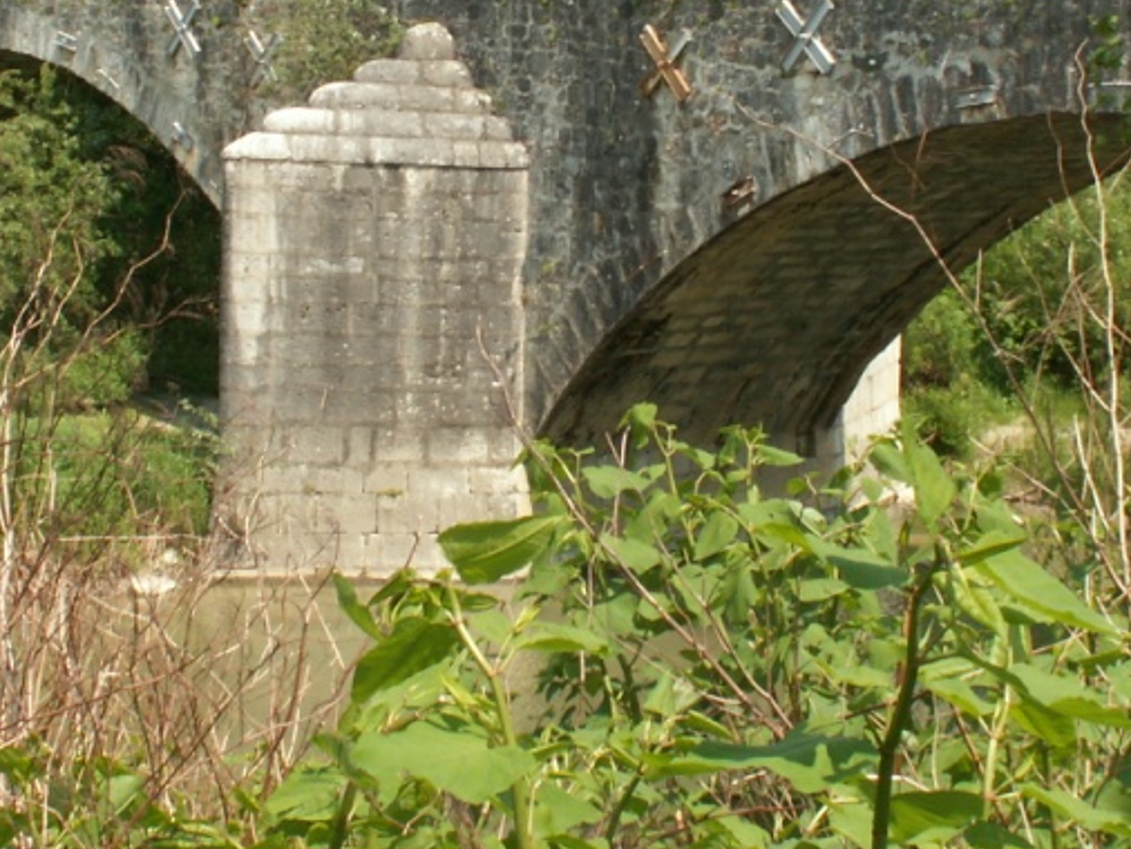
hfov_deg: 22.5
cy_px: 159
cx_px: 541
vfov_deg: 16.8
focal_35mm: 87
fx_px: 2844
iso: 50
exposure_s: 1/80
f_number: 8
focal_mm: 7.21
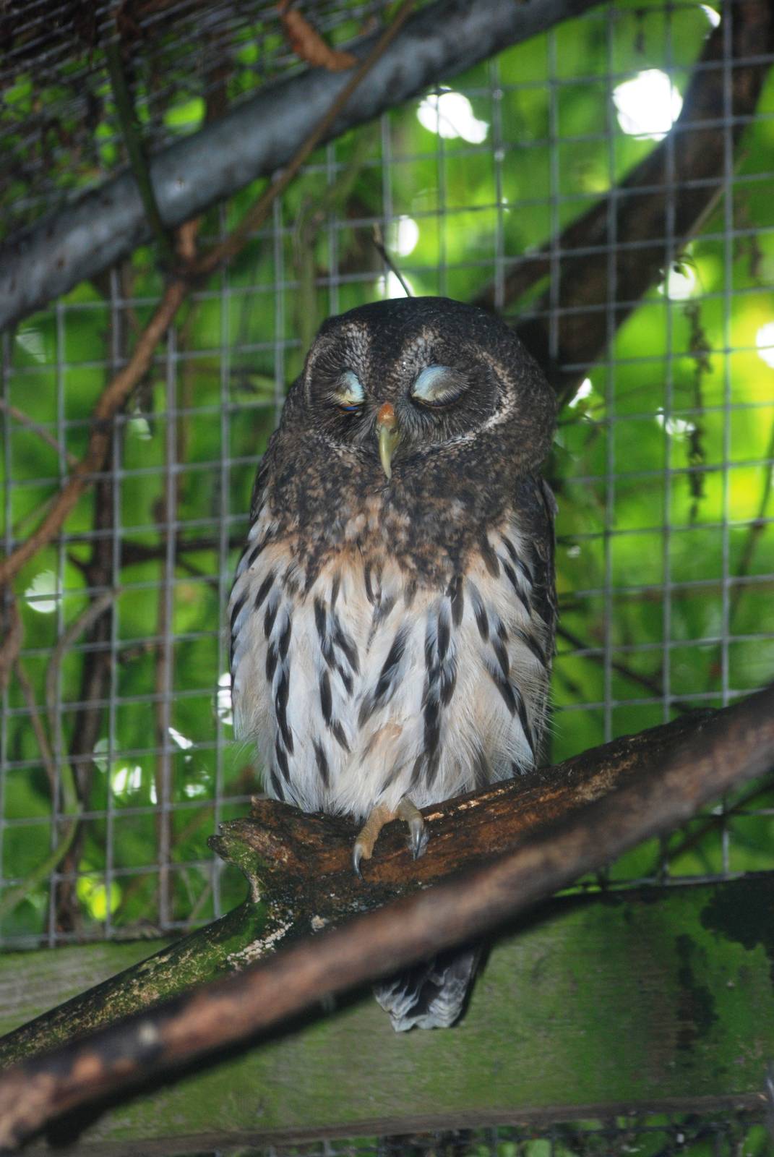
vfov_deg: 11.4
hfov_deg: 7.7
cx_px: 387
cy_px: 578
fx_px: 5788
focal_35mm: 180
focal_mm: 120
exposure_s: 1/60
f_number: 4.2
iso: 400
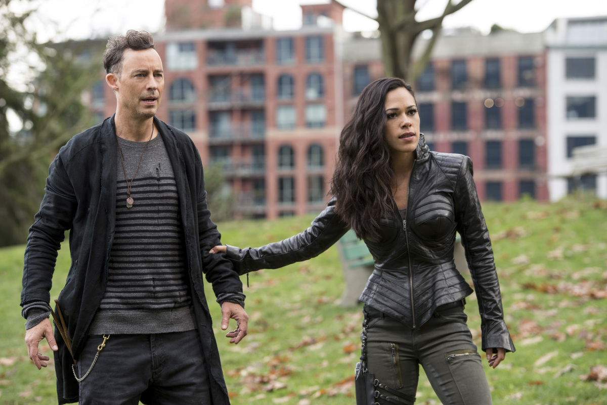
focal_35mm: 116
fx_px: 1956
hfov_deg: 17.6
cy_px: 202
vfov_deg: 11.8
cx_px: 304
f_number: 5
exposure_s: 1/160
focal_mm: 116
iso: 400
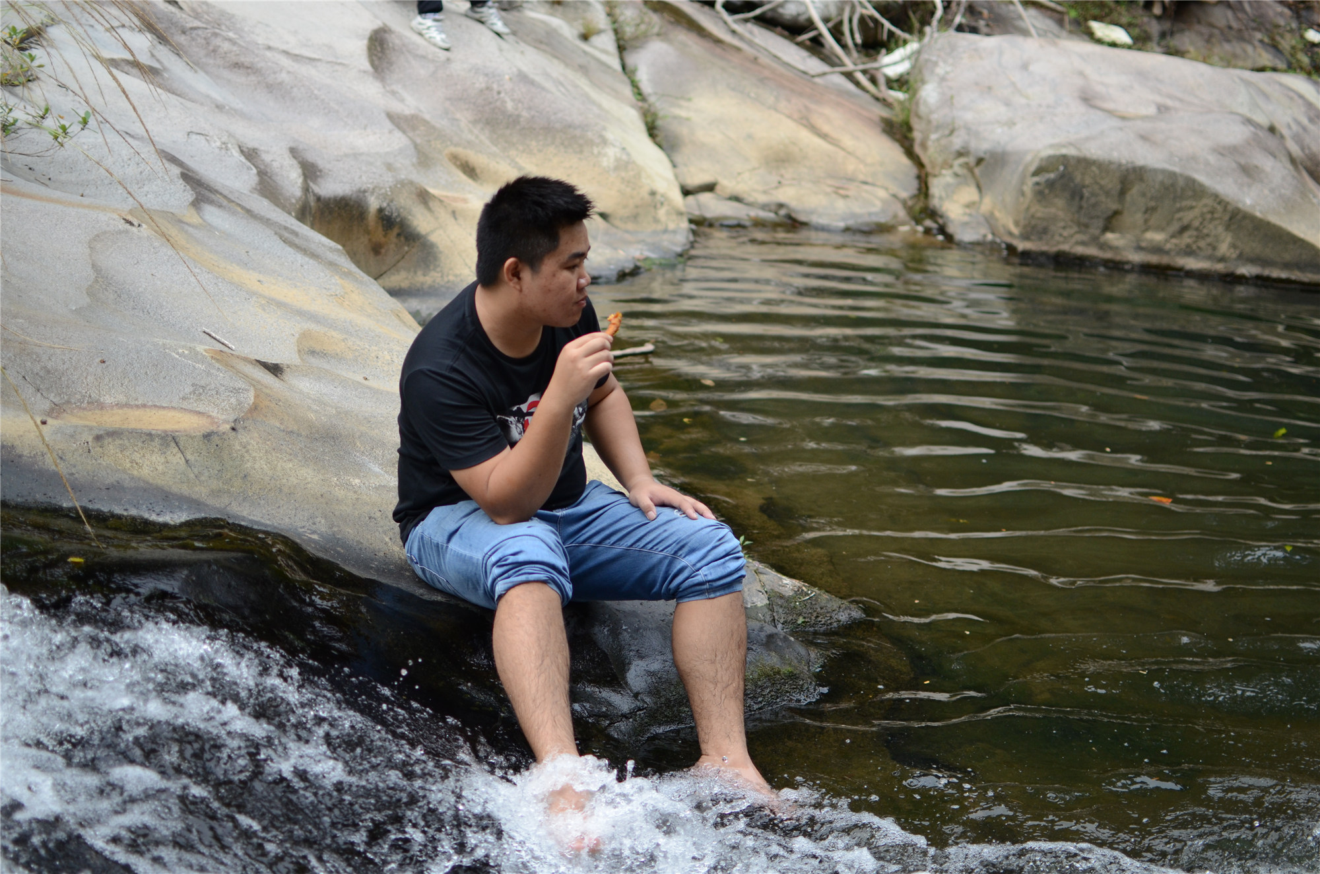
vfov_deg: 25.6
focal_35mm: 52
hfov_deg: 37.9
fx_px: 1921
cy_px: 437
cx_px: 660
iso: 400
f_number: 1.8
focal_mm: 35
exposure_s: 1/3200
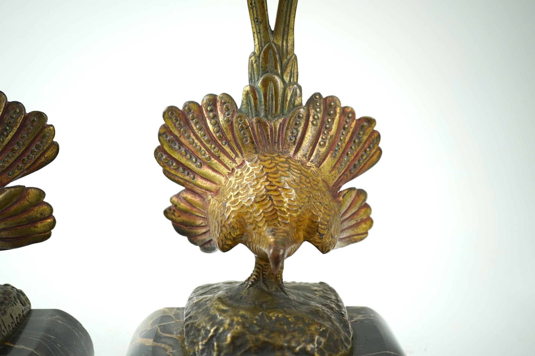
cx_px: 268
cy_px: 178
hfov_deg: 43.6
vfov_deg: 29.9
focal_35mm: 45
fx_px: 669
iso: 320
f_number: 5
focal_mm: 30
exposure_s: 1/50
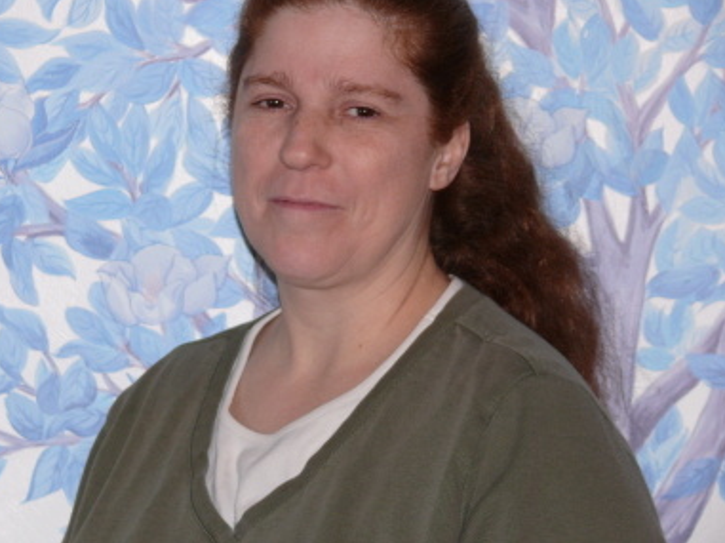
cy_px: 270
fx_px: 3139
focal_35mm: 150
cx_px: 312
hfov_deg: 13.2
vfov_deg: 9.9
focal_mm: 26.8
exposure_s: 1/30
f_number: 3.6
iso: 100
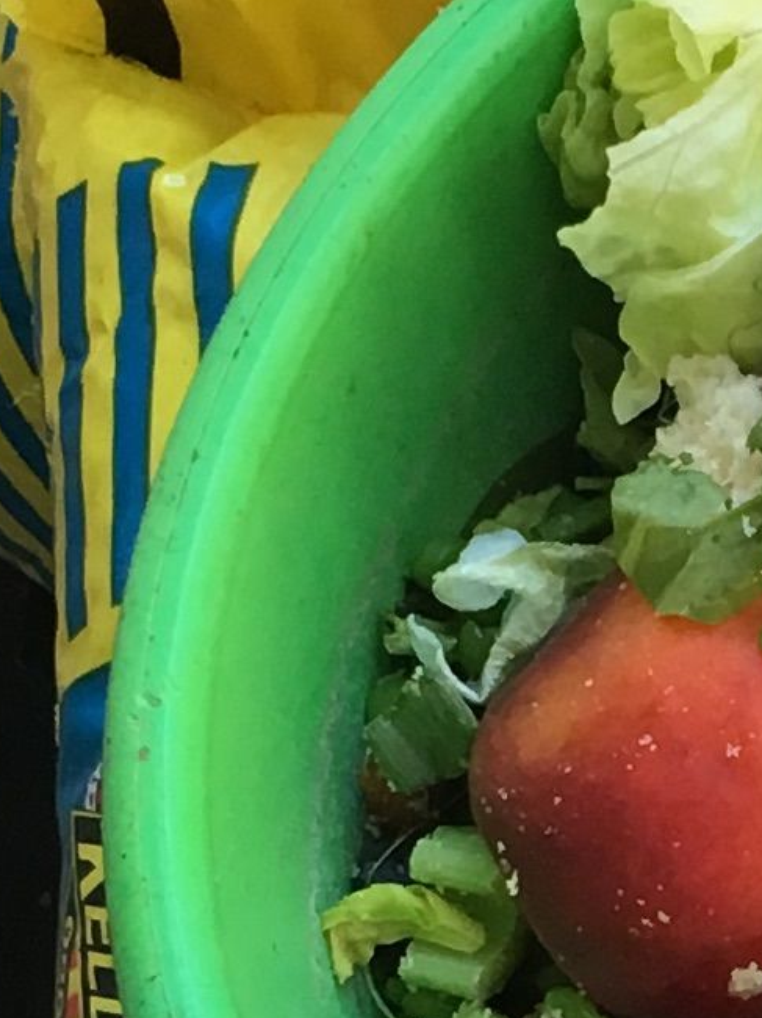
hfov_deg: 8.1
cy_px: 1176
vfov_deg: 10.8
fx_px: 5287
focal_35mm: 180
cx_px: 965
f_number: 2.2
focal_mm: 4.15
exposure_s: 1/30
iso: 32
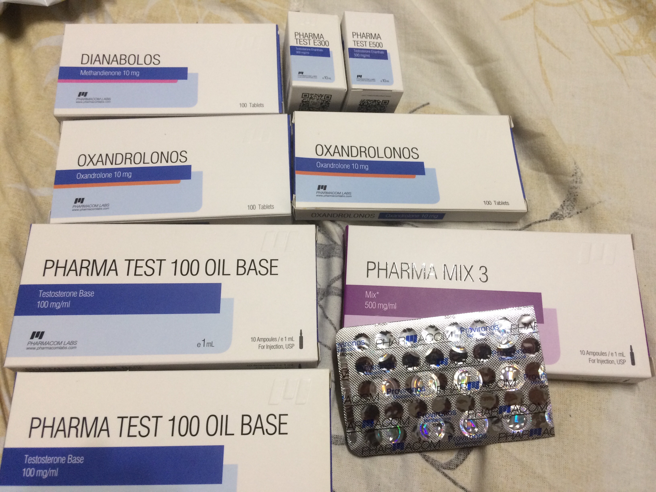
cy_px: 246
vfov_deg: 48.2
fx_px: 550
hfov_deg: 61.7
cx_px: 328
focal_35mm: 29
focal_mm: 4.15
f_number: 2.2
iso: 160
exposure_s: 1/33
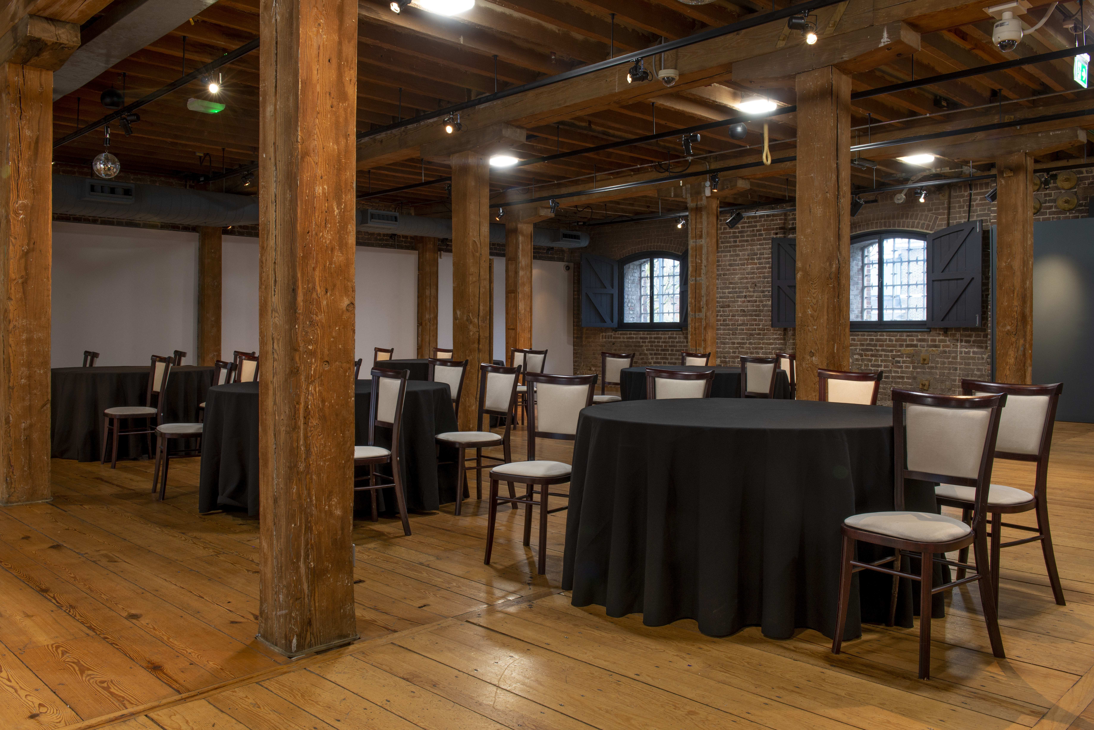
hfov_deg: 63.6
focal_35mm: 29
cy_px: 365
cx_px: 547
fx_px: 882
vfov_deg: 45.0
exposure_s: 2
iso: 200
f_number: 14
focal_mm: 29
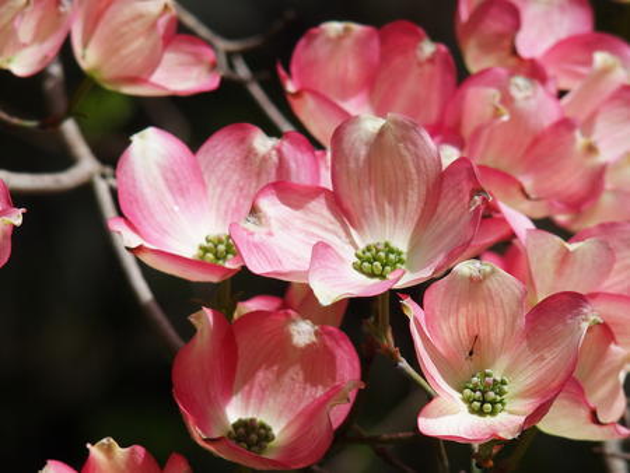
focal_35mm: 300
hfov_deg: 6.6
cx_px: 315
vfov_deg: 5.0
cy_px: 236
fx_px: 5463
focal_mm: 64.3
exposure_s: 1/800
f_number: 5
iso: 100
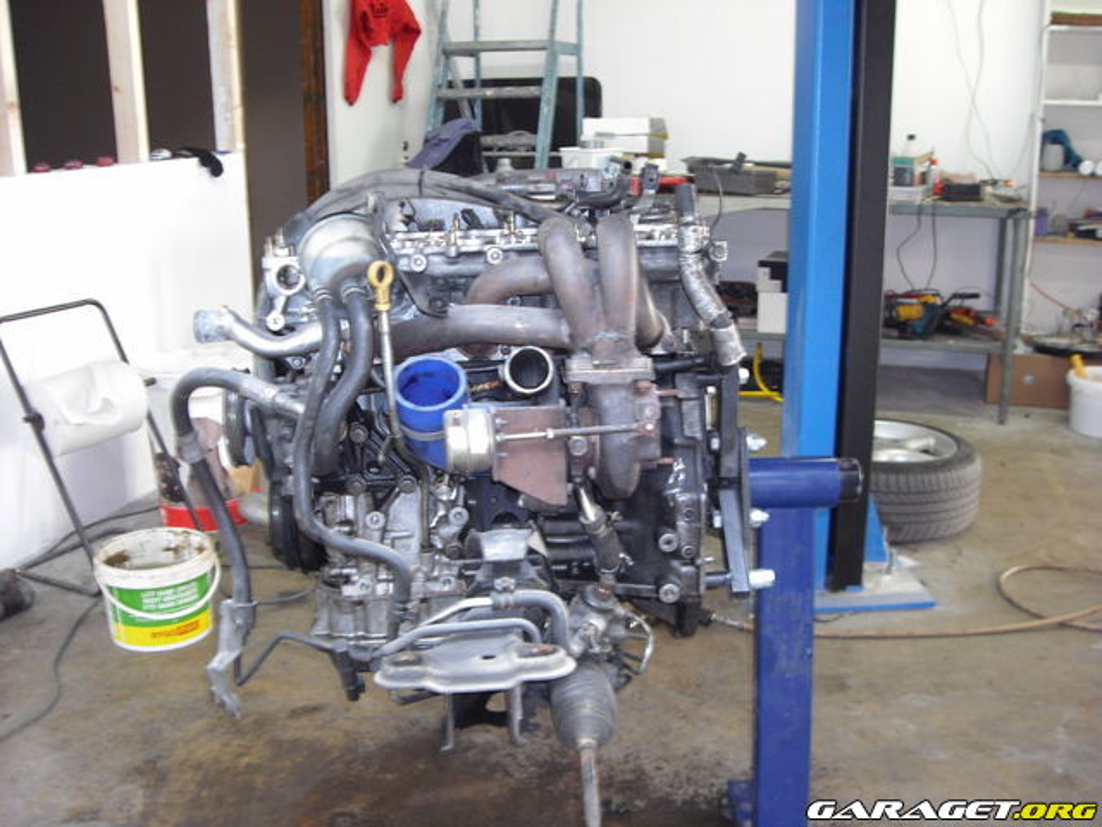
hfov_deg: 50.1
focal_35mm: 37
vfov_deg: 38.7
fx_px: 1178
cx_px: 551
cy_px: 414
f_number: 2.7
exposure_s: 1/5
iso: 200
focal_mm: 6.2
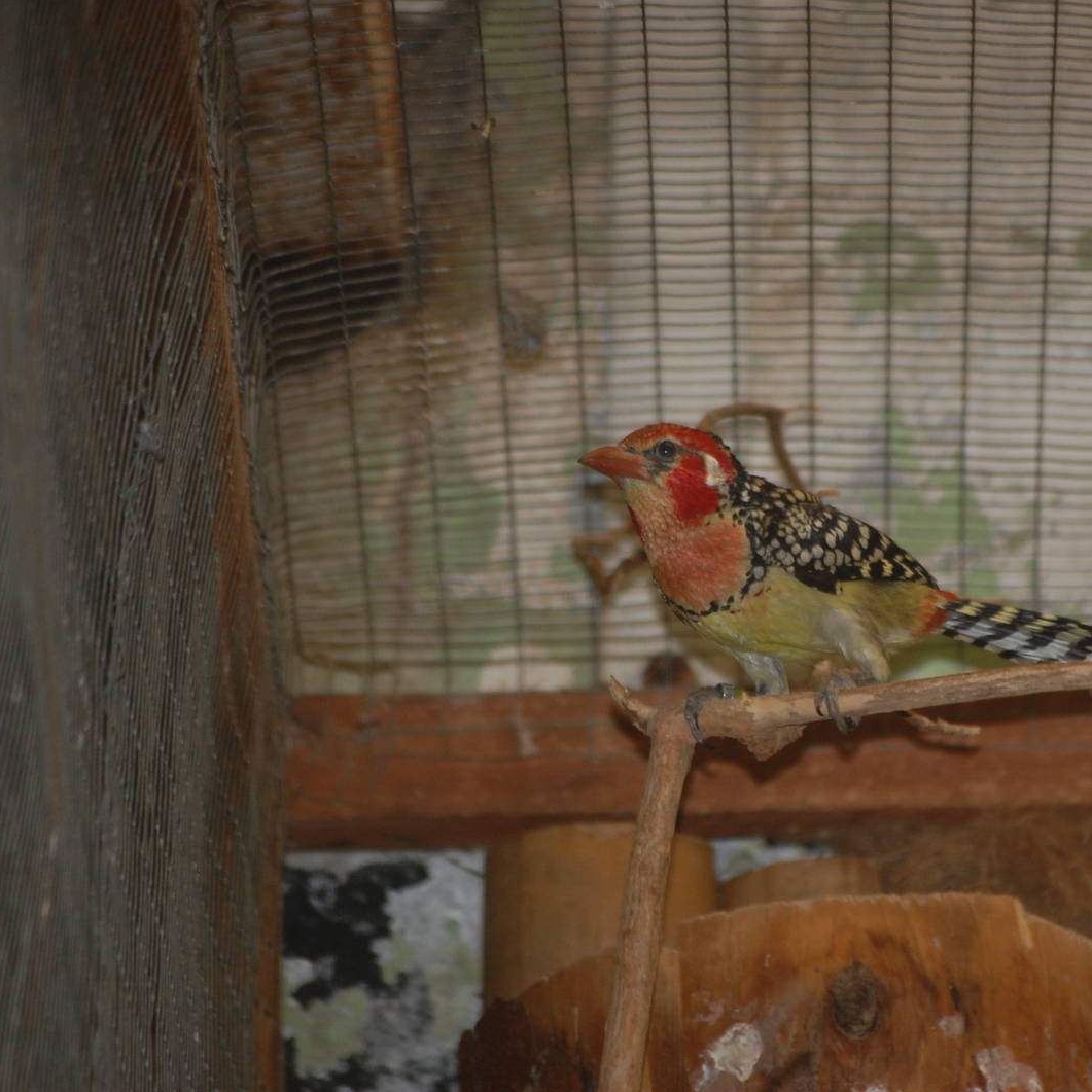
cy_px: 547
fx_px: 13705
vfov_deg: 4.6
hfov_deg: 4.6
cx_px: 764
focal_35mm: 384
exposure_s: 1/60
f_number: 5.6
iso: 450
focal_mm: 200
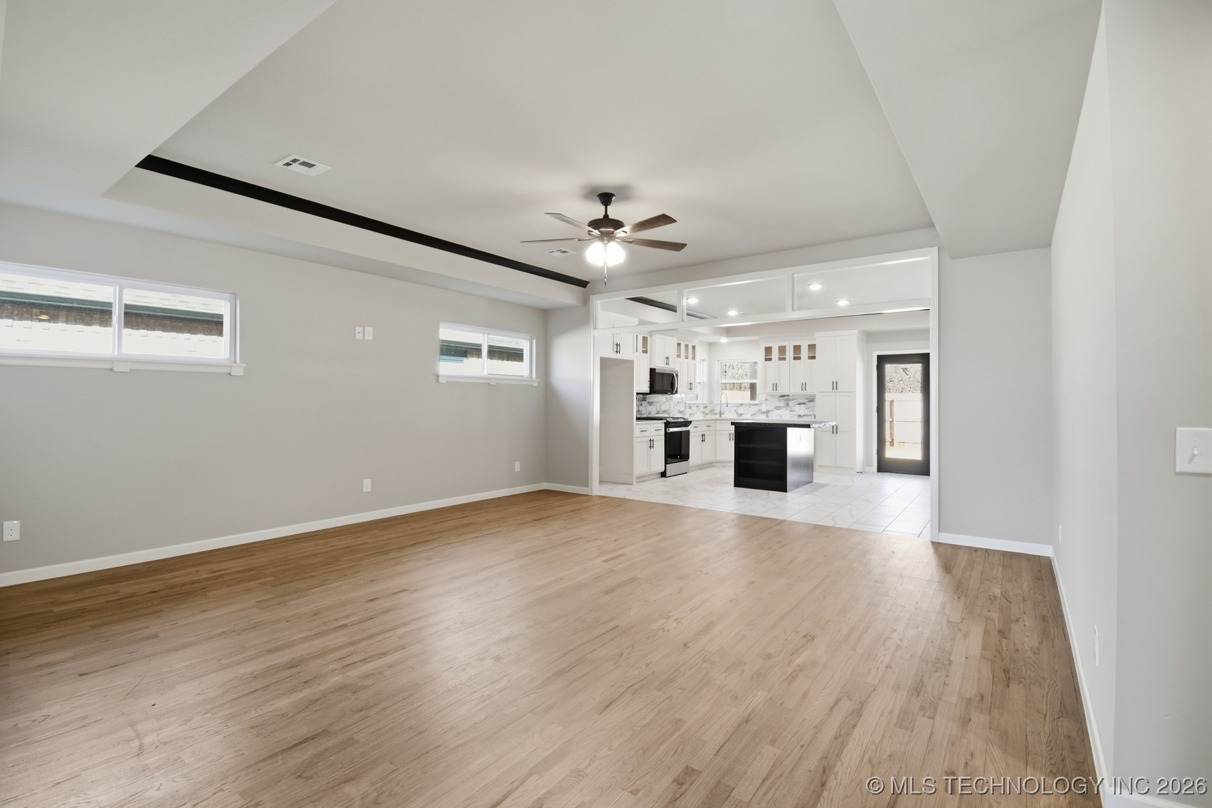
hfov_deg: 100.4
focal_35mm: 15
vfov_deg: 77.3
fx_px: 505
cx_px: 606
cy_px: 404
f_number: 13
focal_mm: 10
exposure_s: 1/15
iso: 250
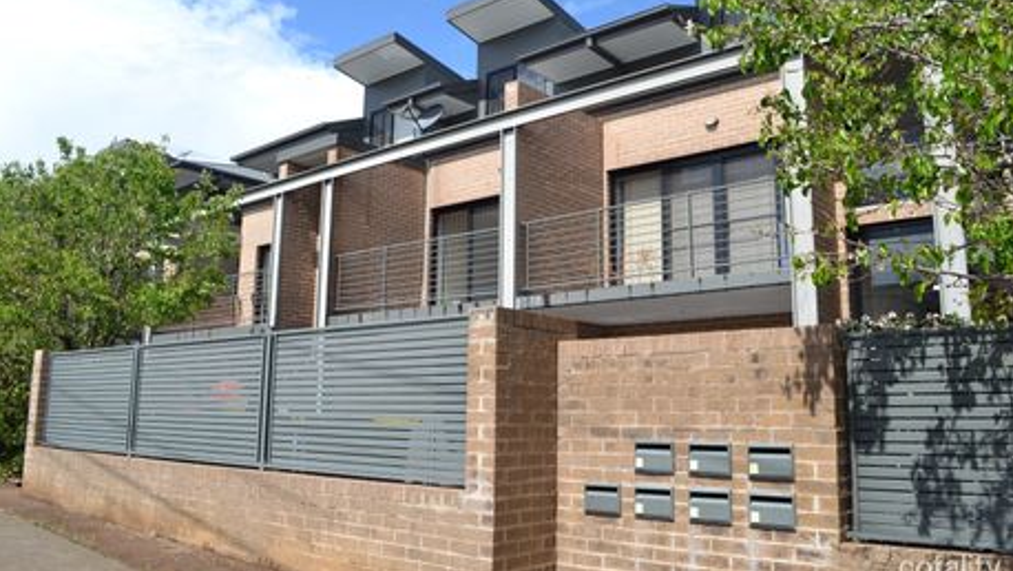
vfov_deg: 40.2
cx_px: 518
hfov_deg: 66.0
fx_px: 779
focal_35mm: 29
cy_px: 267
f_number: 8
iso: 100
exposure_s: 1/250
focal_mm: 18
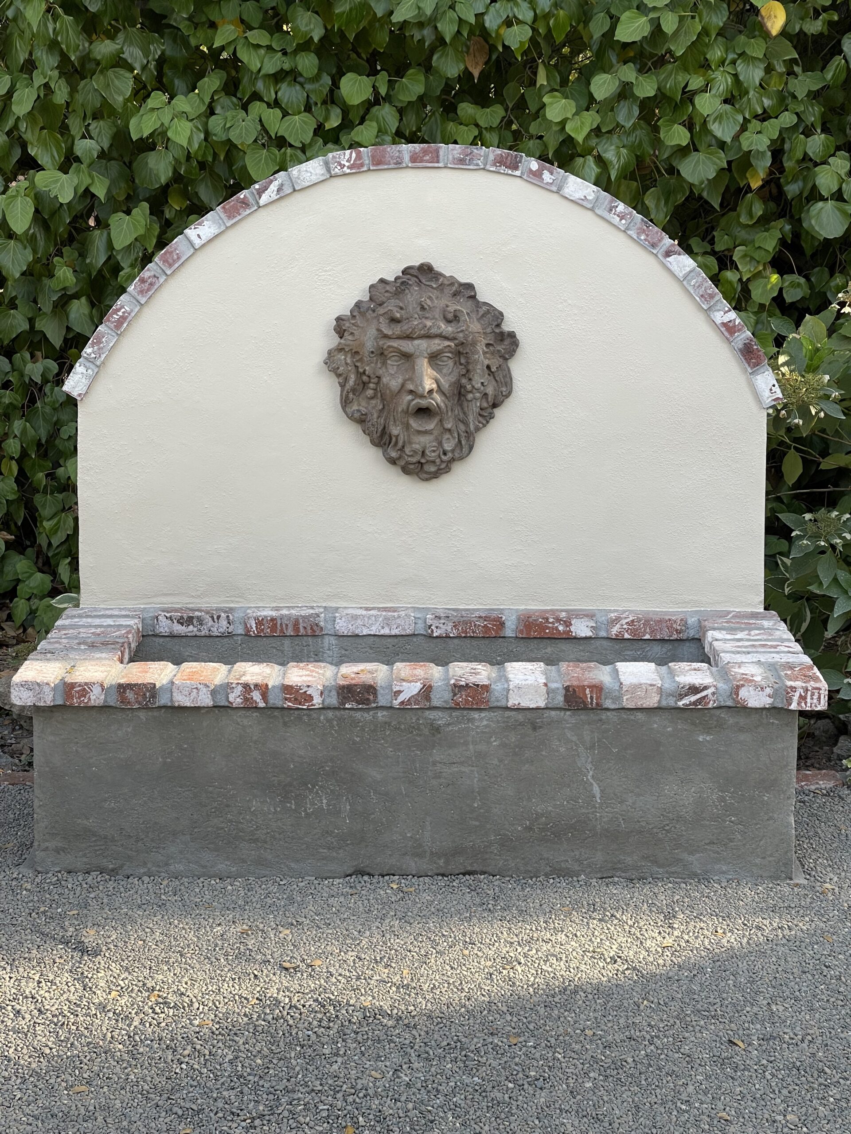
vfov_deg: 30.3
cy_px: 567
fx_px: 2098
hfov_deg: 22.9
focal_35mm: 64
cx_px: 426
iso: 20
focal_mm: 7.5
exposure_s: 1/122
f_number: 2.2
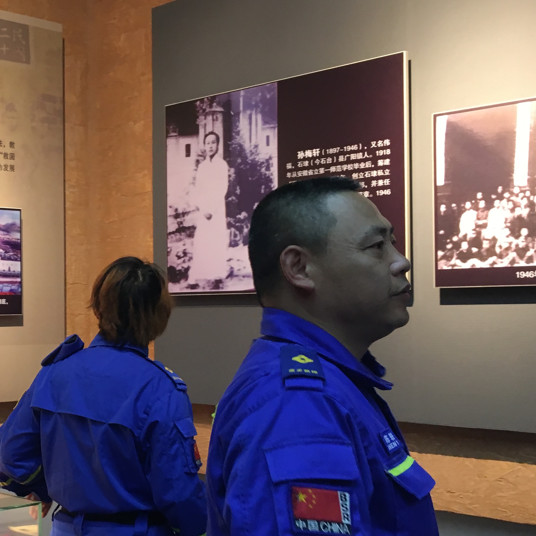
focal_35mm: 57
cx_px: -35
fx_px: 999
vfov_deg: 30.0
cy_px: 297
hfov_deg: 27.8
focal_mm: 4.15
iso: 100
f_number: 2.2
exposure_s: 1/33
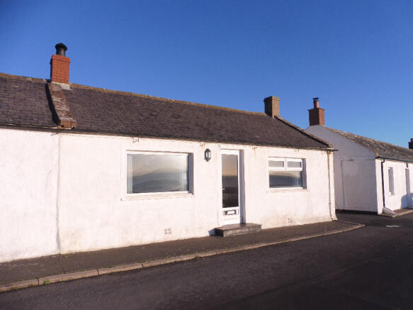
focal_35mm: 24
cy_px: 155
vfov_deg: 56.8
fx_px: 286
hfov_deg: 71.6
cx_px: 206
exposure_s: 1/1000
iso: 100
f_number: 4
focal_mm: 4.3
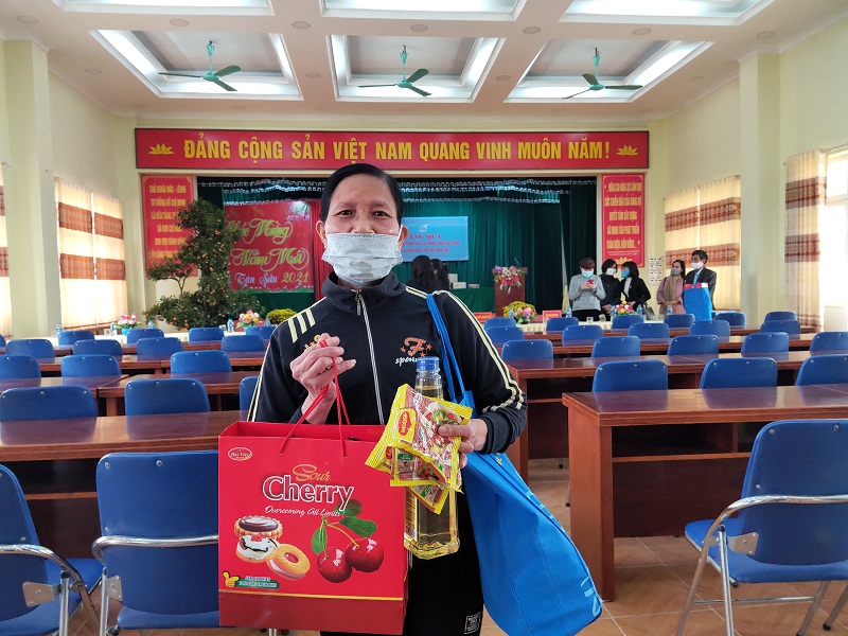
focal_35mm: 25
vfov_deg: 54.9
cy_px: 318
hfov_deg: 69.4
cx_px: 424
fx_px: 612
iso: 123
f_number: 1.7
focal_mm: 4.71
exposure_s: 1/100
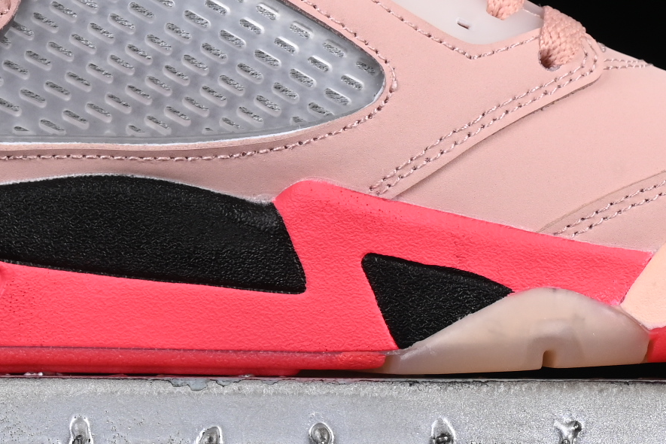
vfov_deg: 5.8
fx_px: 4366
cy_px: -48
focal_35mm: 236
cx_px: 214
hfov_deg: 8.7
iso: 160
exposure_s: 1/80
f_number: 8
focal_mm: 50
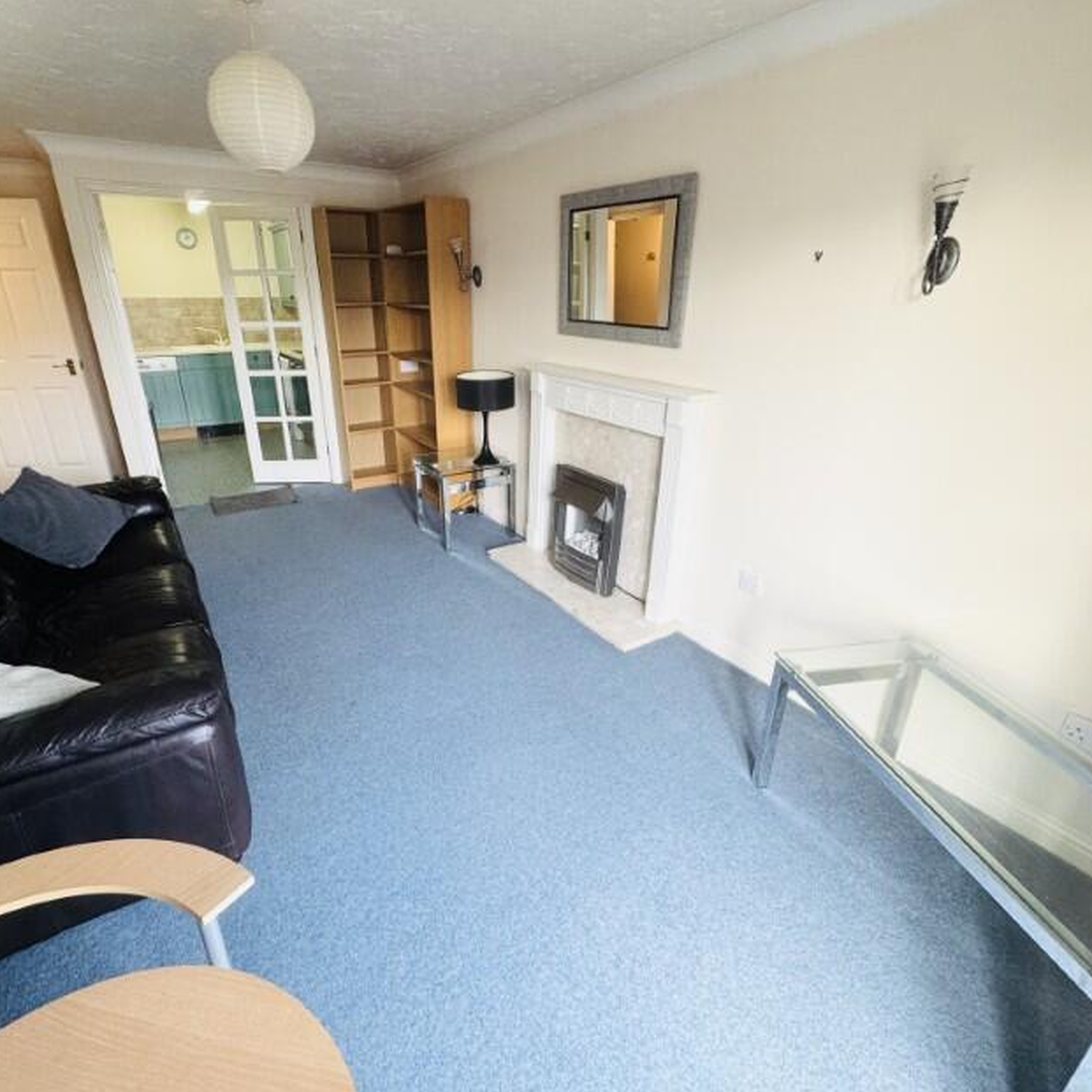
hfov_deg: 83.9
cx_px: 518
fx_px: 607
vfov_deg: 83.9
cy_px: 531
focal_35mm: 17
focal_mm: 2.22
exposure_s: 1/50
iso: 200
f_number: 2.2
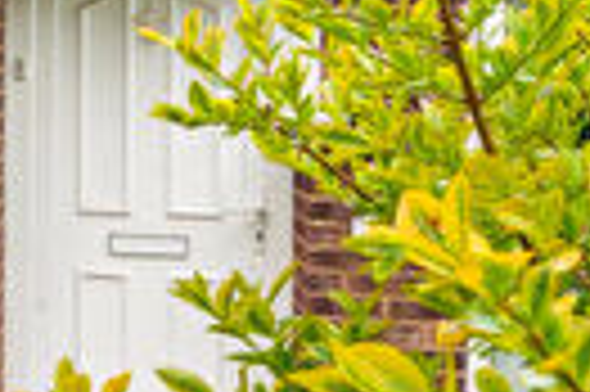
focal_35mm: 112
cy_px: 47
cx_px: -707
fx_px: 1833
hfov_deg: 14.2
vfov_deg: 12.1
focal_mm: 14
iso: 320
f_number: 9
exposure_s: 1/60
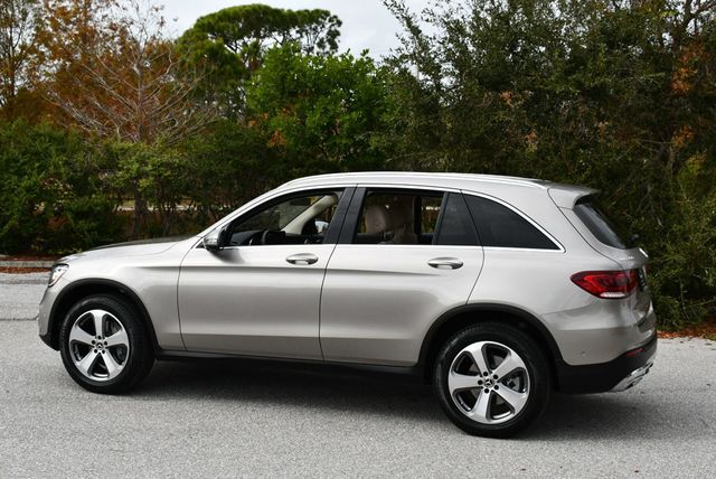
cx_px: 358
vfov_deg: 27.0
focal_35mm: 50
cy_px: 240
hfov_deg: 39.6
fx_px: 995
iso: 110
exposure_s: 1/250
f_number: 8
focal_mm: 25
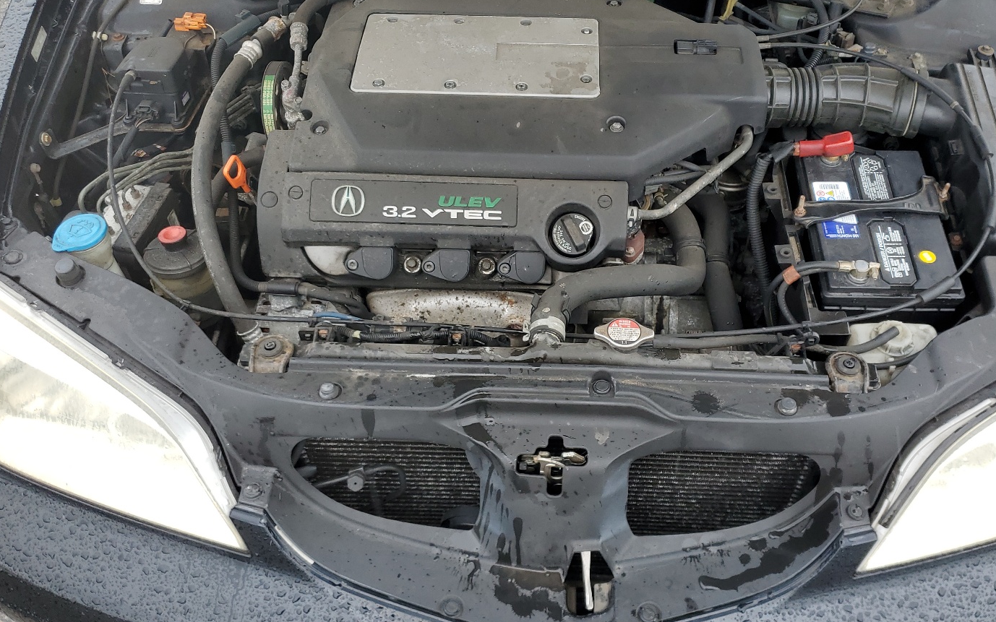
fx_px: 869
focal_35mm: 32
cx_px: 549
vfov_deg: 39.4
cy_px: 291
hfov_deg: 59.5
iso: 50
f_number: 1.5
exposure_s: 1/286
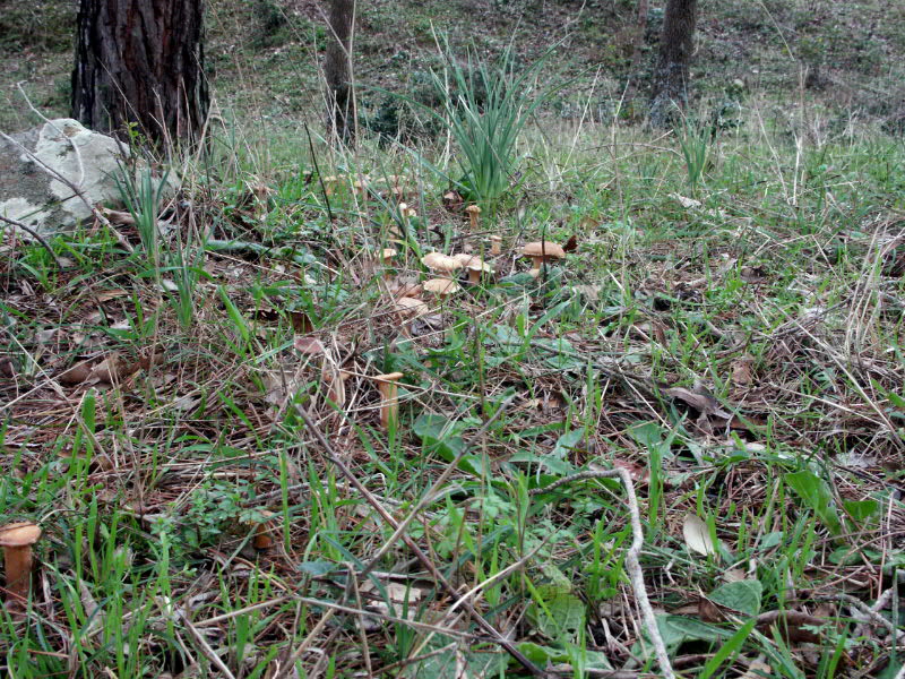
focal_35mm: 46
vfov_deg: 31.5
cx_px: 452
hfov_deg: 41.2
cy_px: 340
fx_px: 1203
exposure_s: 1/20
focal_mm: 12.01
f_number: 8
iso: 200
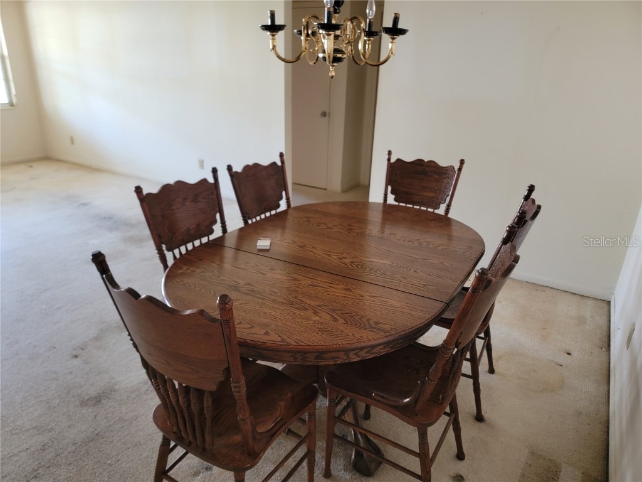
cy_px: 241
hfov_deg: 71.6
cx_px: 321
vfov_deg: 56.8
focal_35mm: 24
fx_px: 445
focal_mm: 6.7
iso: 400
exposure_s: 1/40
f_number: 1.8
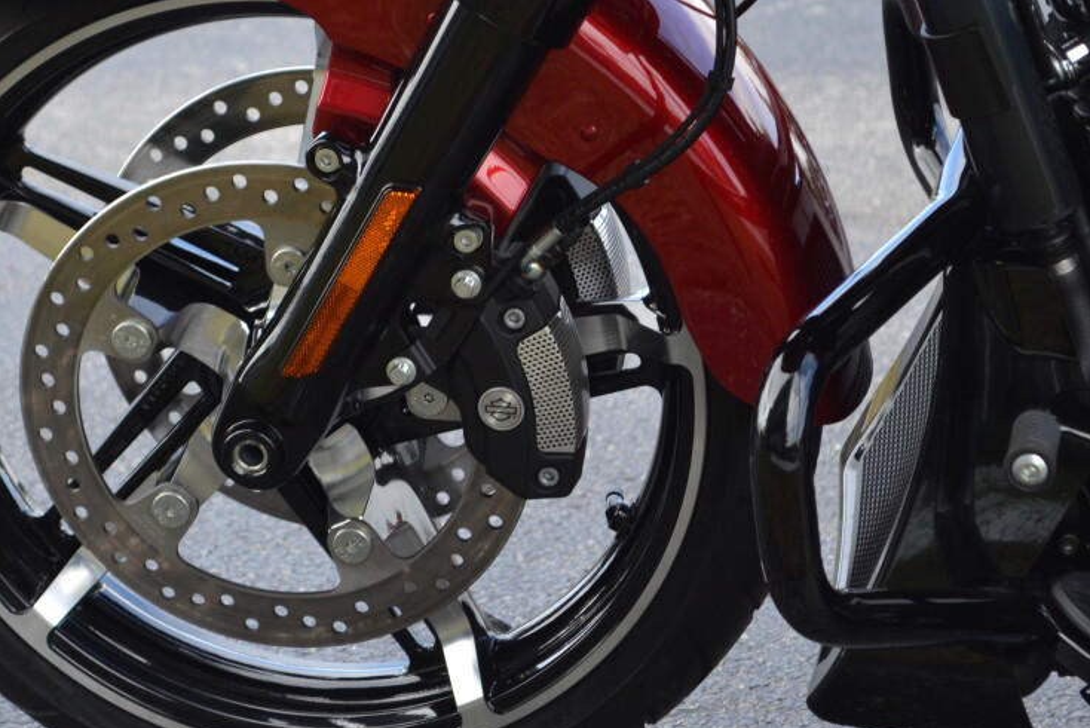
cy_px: 308
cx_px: 296
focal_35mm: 135
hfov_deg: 15.1
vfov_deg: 10.2
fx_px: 4083
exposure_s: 1/125
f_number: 5.6
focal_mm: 55
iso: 200
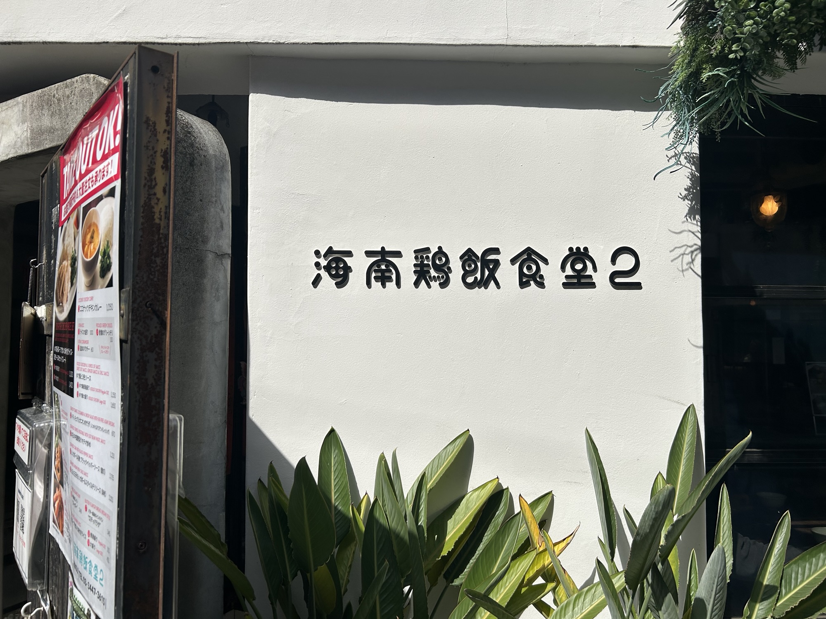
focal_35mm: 26
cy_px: 310
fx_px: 620
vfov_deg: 53.1
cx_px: 413
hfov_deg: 67.3
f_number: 1.5
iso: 50
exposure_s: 1/8696
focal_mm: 5.7
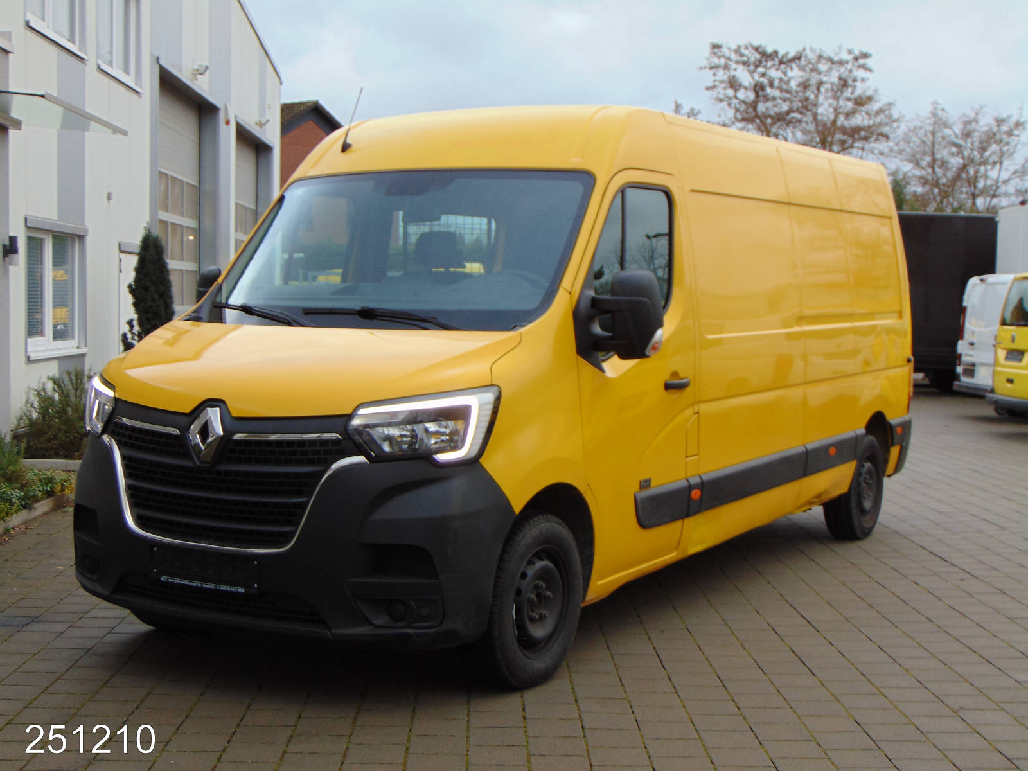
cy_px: 386
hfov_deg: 38.2
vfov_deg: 29.1
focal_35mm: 50
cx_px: 514
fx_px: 1485
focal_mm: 9
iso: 80
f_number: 3.5
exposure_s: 1/60
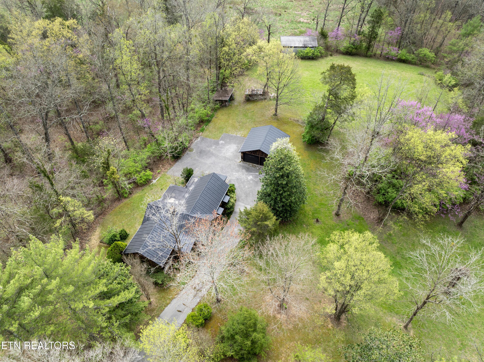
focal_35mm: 24
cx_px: 242
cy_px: 181
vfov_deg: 56.8
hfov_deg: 71.6
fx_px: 335
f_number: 2.8
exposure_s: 1/50
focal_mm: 12.29
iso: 110
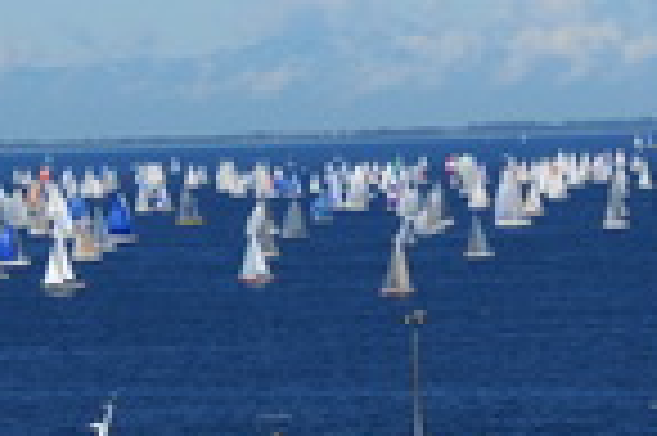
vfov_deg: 3.6
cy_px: 178
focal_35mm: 381
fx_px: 6945
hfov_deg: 5.4
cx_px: 410
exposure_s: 1/640
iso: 200
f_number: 13
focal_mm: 62
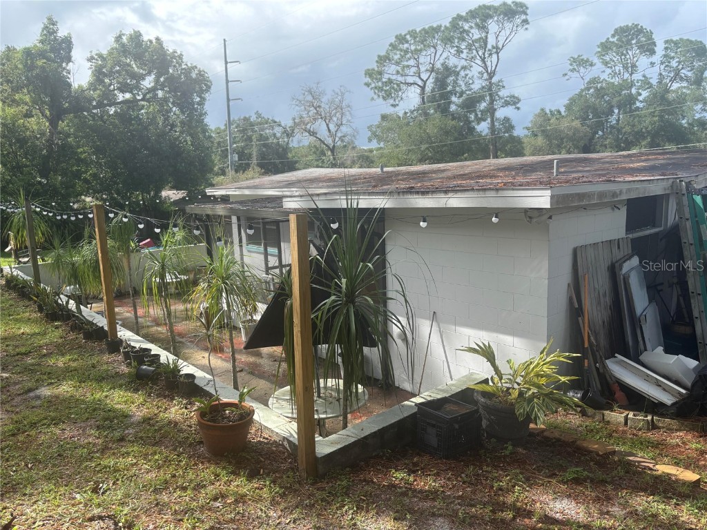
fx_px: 531
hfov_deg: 67.3
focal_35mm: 26
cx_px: 354
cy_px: 265
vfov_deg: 53.1
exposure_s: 1/1381
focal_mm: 5.96
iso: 50
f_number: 1.6
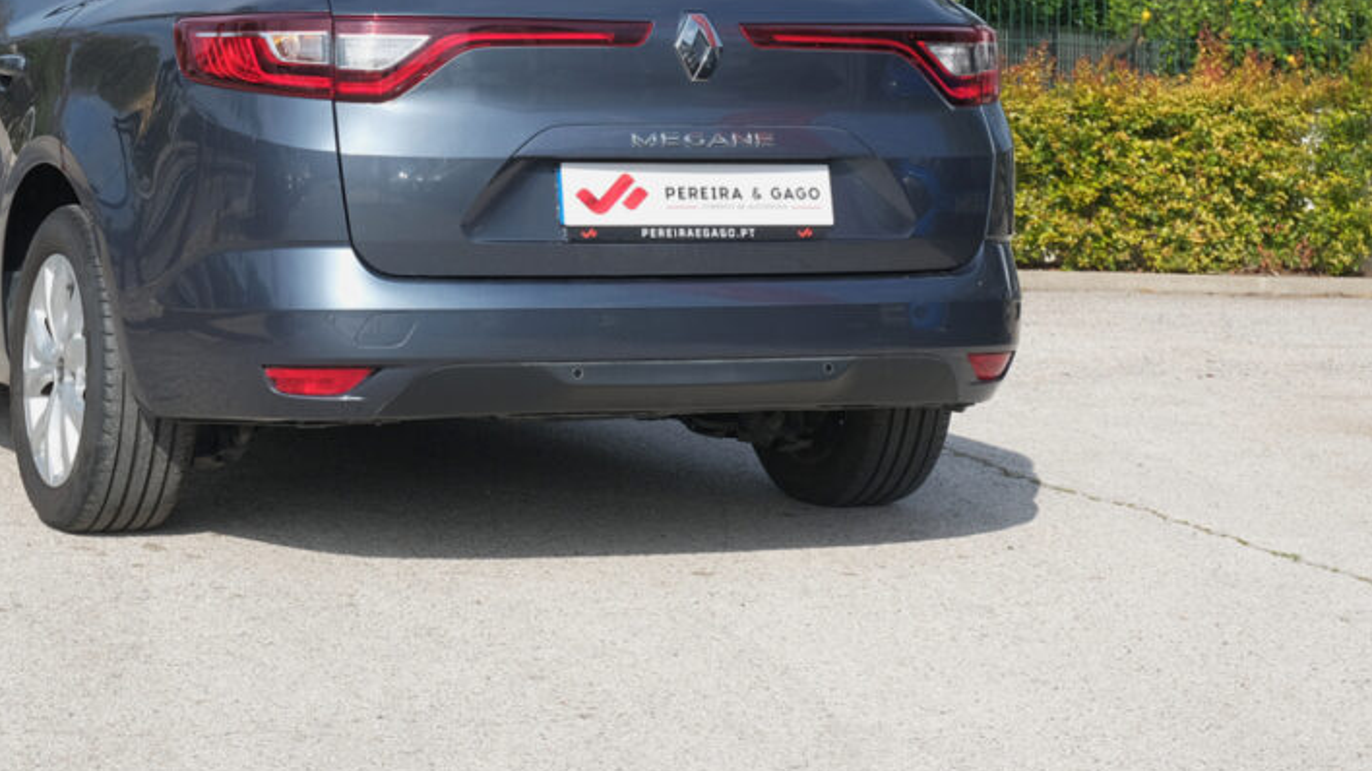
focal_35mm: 103
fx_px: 3747
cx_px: 413
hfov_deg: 20.6
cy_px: 142
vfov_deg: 11.7
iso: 160
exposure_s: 1/200
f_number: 9
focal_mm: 45
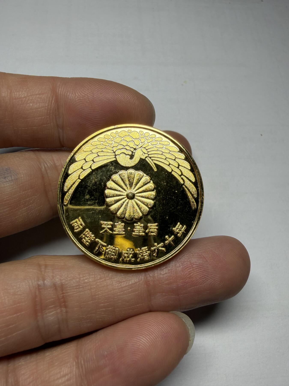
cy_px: 193
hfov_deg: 53.1
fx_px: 289
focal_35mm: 26
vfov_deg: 67.3
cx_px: 144
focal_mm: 2.22
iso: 40
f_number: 2.2
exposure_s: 1/122
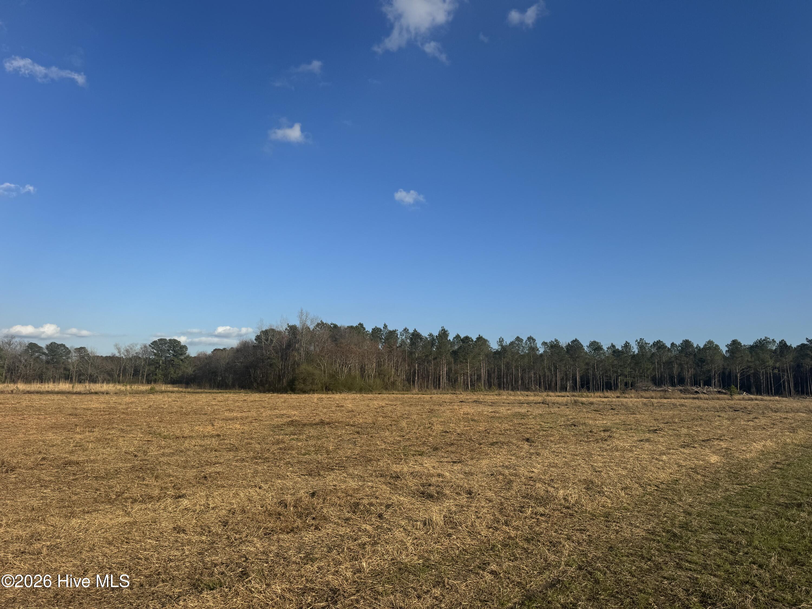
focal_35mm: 24
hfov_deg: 71.6
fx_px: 563
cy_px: 304
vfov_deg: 56.8
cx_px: 406
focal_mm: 6.76
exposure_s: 1/5814
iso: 80
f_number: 1.78
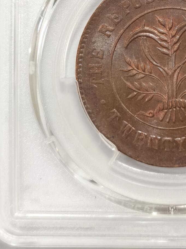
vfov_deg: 17.8
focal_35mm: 108
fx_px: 774
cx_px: 172
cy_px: 3
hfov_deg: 13.6
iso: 160
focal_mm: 5.56
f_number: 16
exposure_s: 1/100
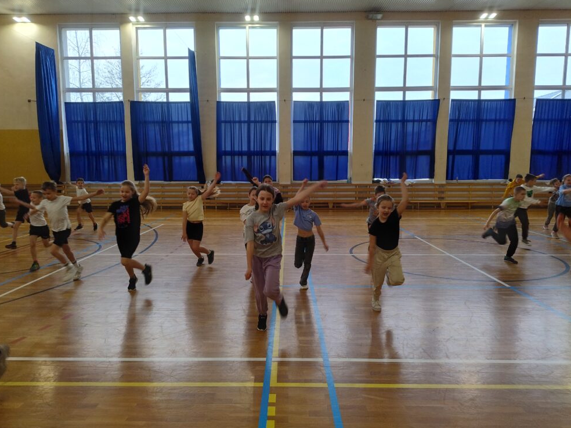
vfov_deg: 54.9
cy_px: 208
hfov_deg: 69.4
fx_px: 412
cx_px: 281
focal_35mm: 25
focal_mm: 5.56
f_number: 1.8
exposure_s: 1/107
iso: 100
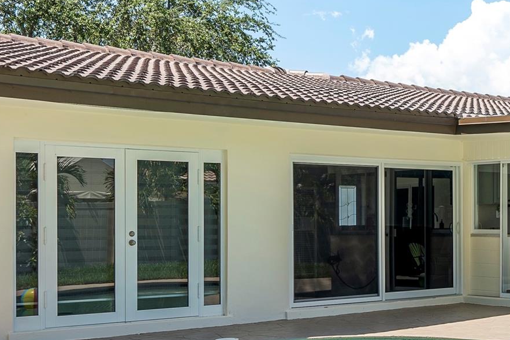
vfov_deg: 20.7
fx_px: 920
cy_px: 259
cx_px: 537
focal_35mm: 65
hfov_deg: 28.6
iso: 40
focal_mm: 28
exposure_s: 1/125
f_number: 5.6
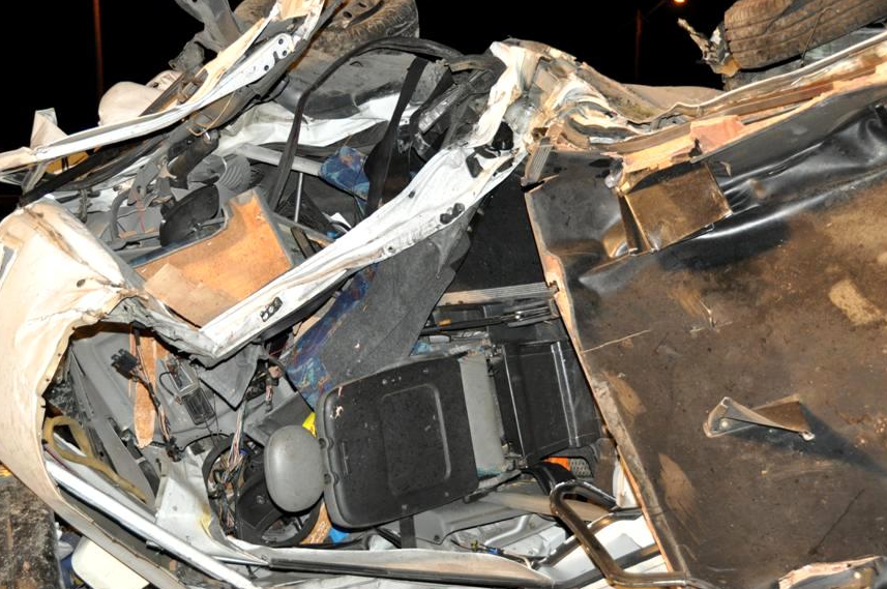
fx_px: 2116
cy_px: 293
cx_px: 368
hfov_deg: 23.6
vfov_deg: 15.8
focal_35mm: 86
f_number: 4.5
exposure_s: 1/60
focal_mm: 48
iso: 800
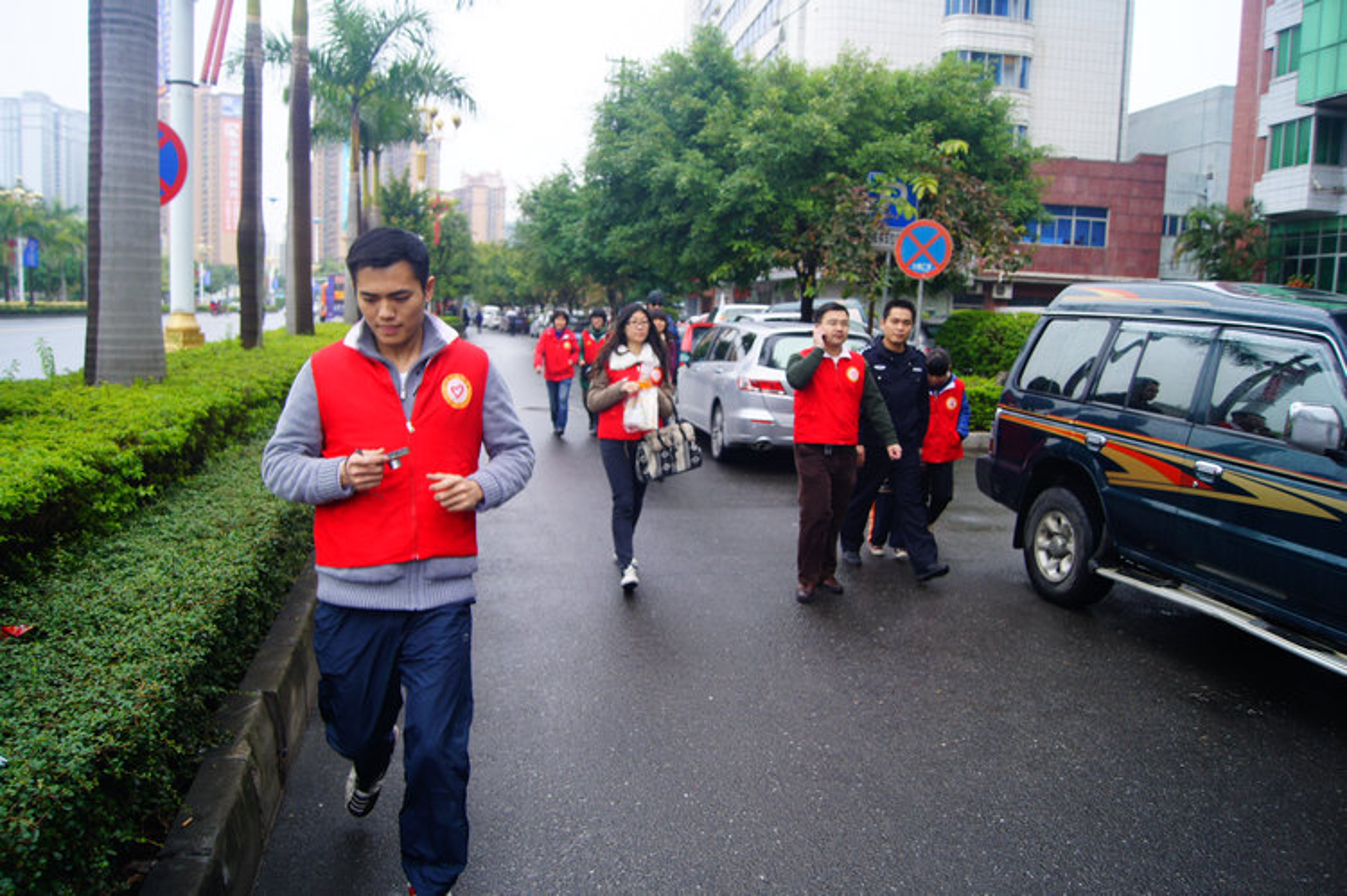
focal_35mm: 27
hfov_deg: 67.4
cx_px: 674
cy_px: 448
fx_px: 1010
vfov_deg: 47.9
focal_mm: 18
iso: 200
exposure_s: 1/200
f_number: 3.5
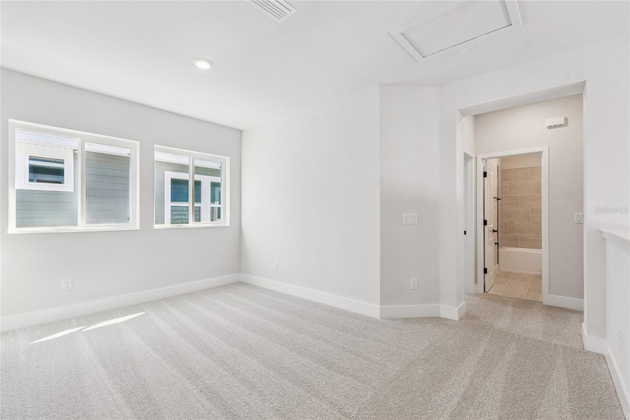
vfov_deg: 77.3
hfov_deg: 100.4
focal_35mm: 15
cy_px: 210
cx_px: 315
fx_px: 262
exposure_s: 1/8
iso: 100
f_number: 7.1
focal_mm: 10
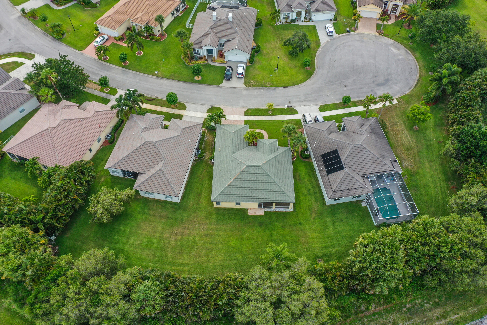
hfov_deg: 65.5
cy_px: 162
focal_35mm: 28
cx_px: 244
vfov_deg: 46.4
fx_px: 379
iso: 100
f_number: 5
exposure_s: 1/240
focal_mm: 10.26
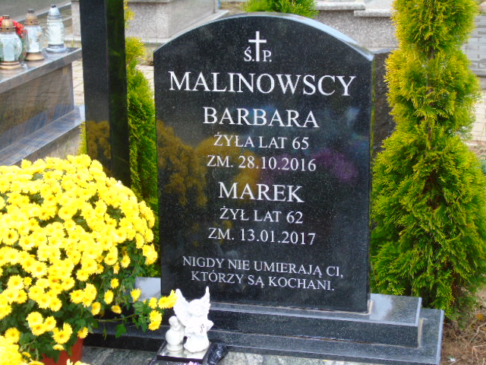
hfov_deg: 27.4
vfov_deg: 20.7
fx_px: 997
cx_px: 243
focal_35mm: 71
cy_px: 182
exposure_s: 1/30
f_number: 4.7
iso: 80
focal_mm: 13
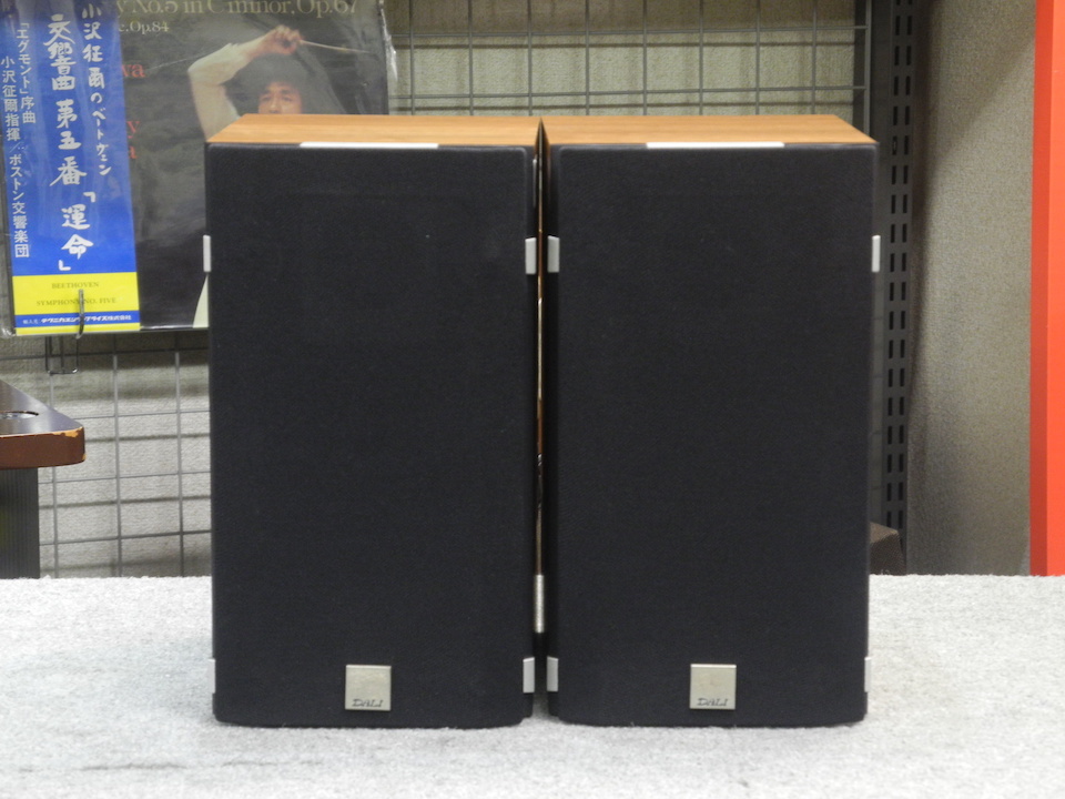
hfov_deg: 18.7
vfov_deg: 14.1
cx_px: 532
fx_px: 3230
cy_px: 400
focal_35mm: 105
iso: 400
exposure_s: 1/12.3
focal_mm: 22.5
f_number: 4.5
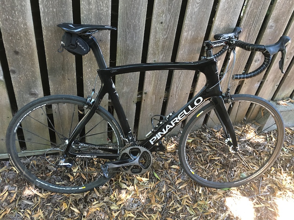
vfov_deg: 48.2
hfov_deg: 61.7
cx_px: 147
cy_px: 110
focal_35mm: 29
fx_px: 246
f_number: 2.2
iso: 125
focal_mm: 4.15
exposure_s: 1/30
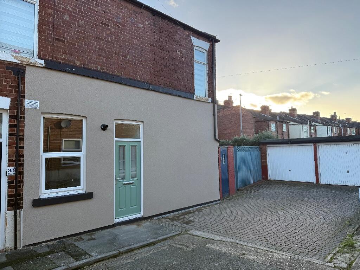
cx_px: 180
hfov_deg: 71.6
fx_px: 250
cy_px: 135
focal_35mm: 24
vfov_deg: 56.8
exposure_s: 1/571
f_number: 1.78
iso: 80
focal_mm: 6.76
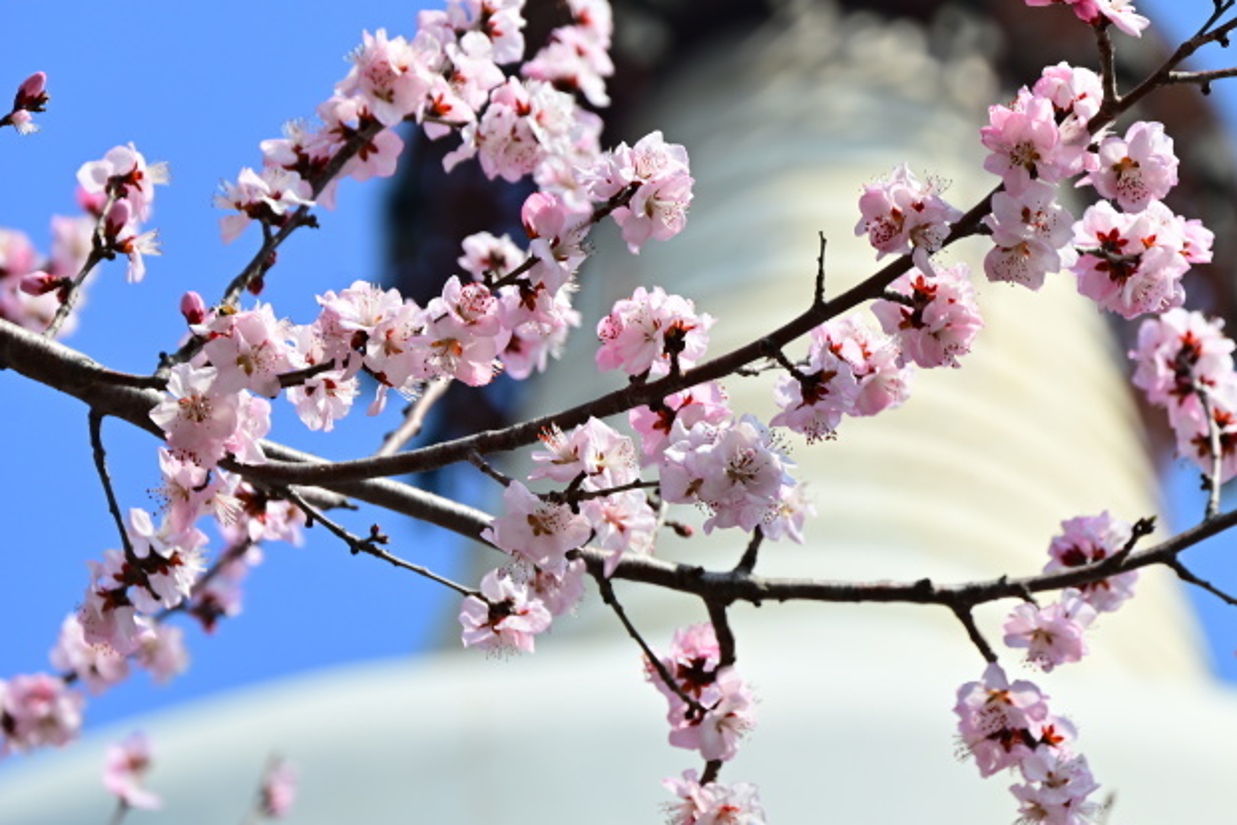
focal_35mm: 231
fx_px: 7937
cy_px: 380
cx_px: 914
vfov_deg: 5.9
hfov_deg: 8.9
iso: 100
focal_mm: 140
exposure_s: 1/400
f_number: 7.1
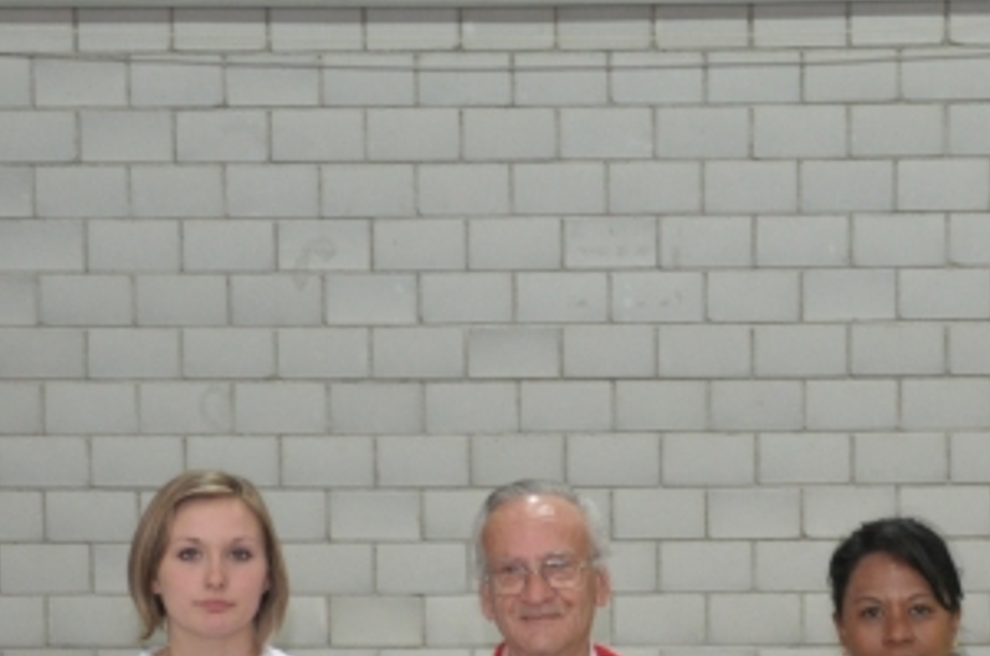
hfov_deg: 13.5
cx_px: 777
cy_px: 891
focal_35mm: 152
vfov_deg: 8.8
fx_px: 4171
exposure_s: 1/60
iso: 800
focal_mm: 34
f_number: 4.2
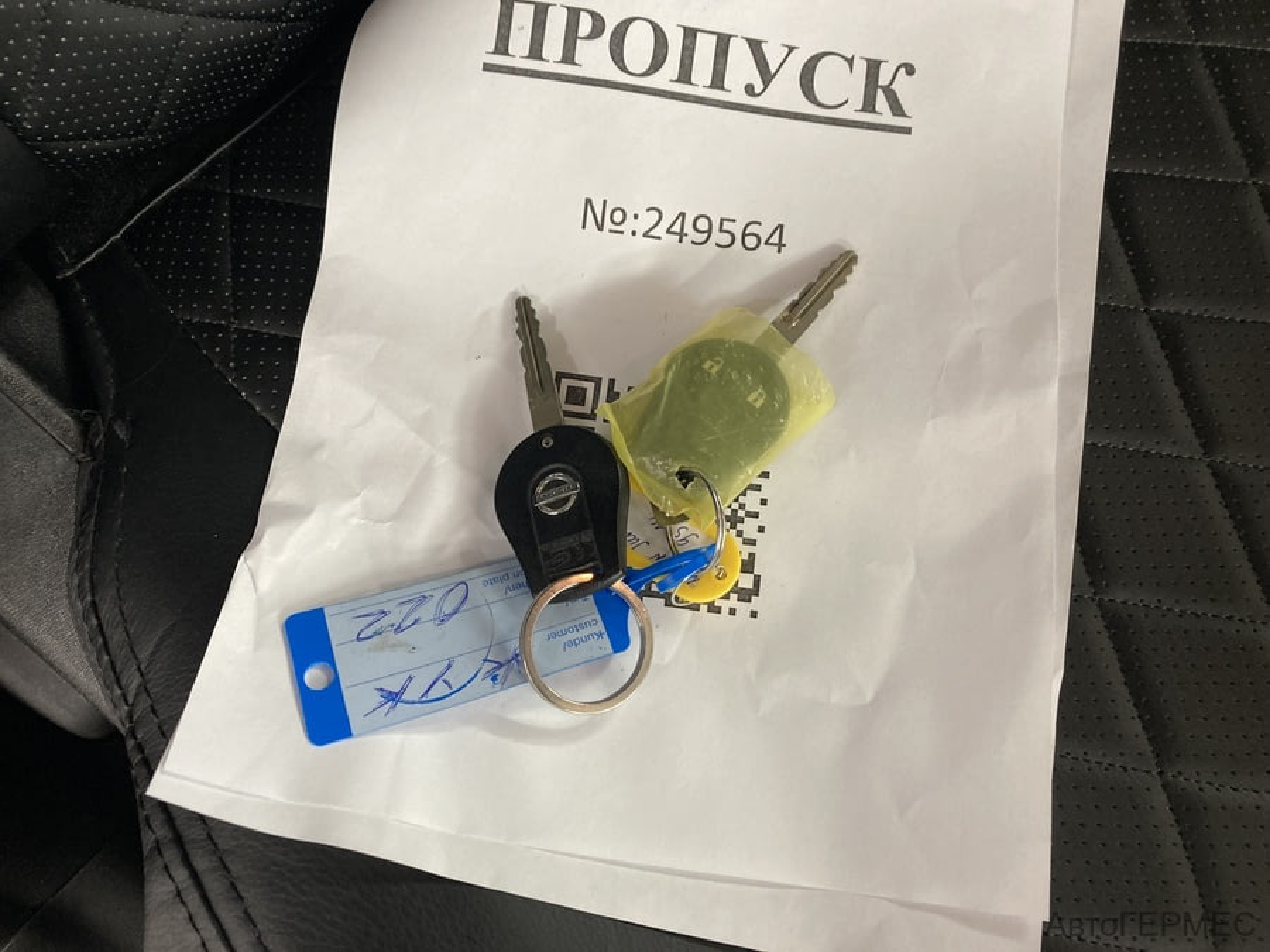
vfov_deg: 49.7
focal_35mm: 28
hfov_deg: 63.4
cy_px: 476
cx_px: 635
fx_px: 1027
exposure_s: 1/50
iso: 100
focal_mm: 3.99
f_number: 1.8
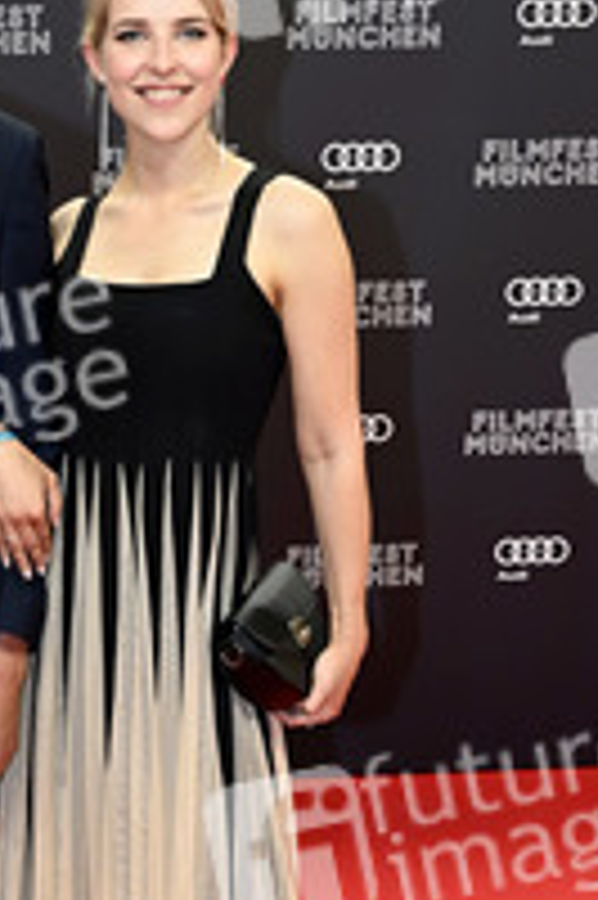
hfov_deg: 17.1
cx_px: 27
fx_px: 1947
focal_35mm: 78
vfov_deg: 25.9
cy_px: 608
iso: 800
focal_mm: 39
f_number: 6.3
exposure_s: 1/125
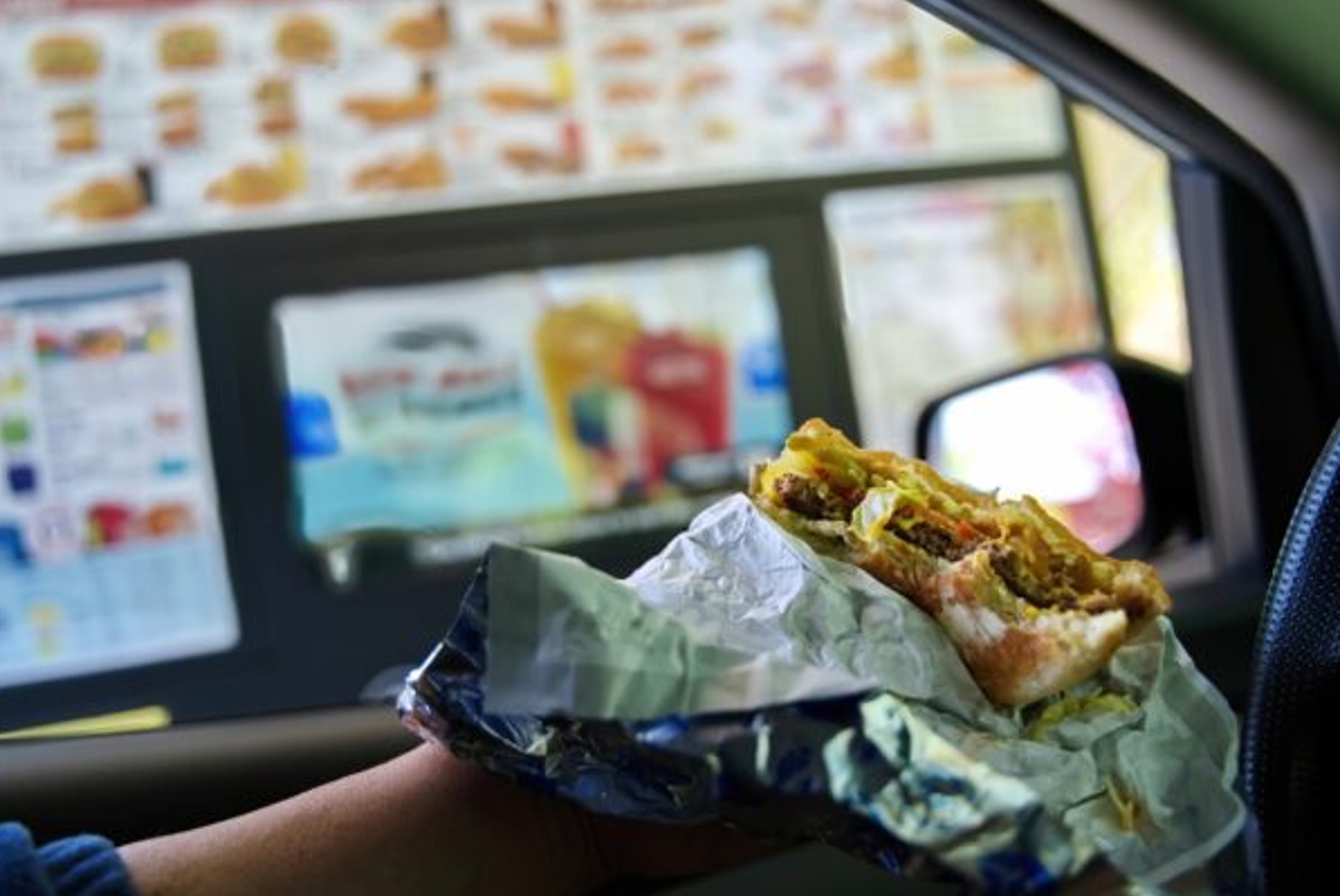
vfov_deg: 43.7
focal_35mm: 30
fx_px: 1117
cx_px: 689
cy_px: 428
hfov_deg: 61.9
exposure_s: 1/200
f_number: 2.8
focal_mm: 28
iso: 100
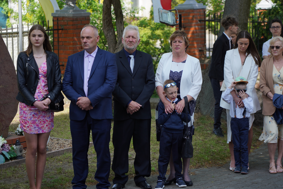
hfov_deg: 19.1
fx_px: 841
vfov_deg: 12.8
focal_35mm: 107
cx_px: 140
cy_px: 95
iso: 100
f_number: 4
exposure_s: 1/320
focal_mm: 105
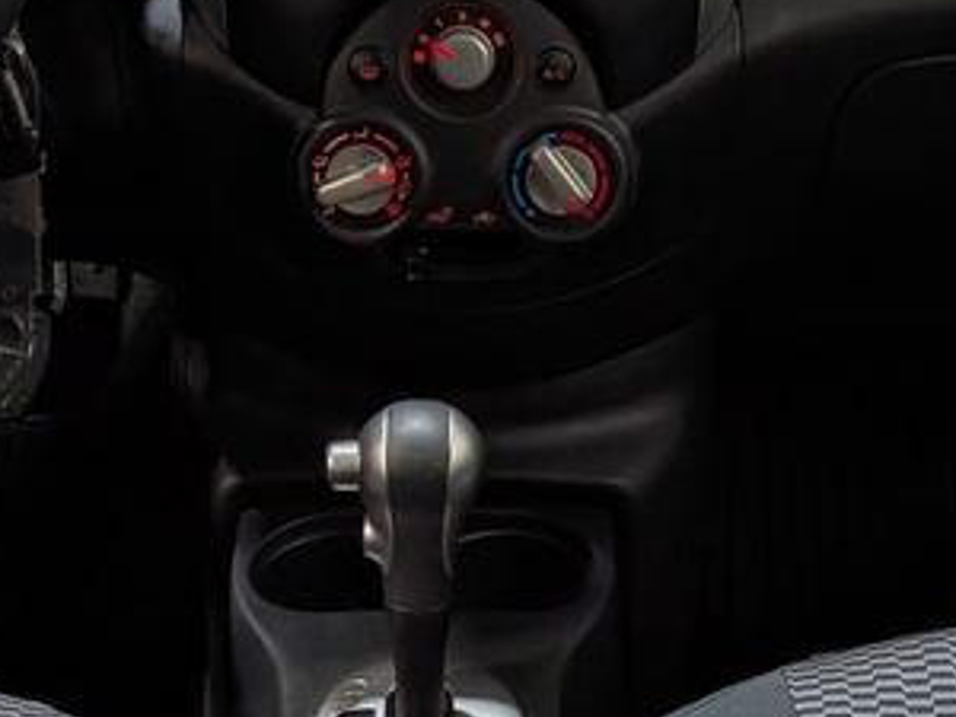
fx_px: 2265
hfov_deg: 23.8
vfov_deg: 16.9
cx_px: 516
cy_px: -226
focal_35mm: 82
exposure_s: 1/259
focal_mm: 4.53
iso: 25
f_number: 1.7
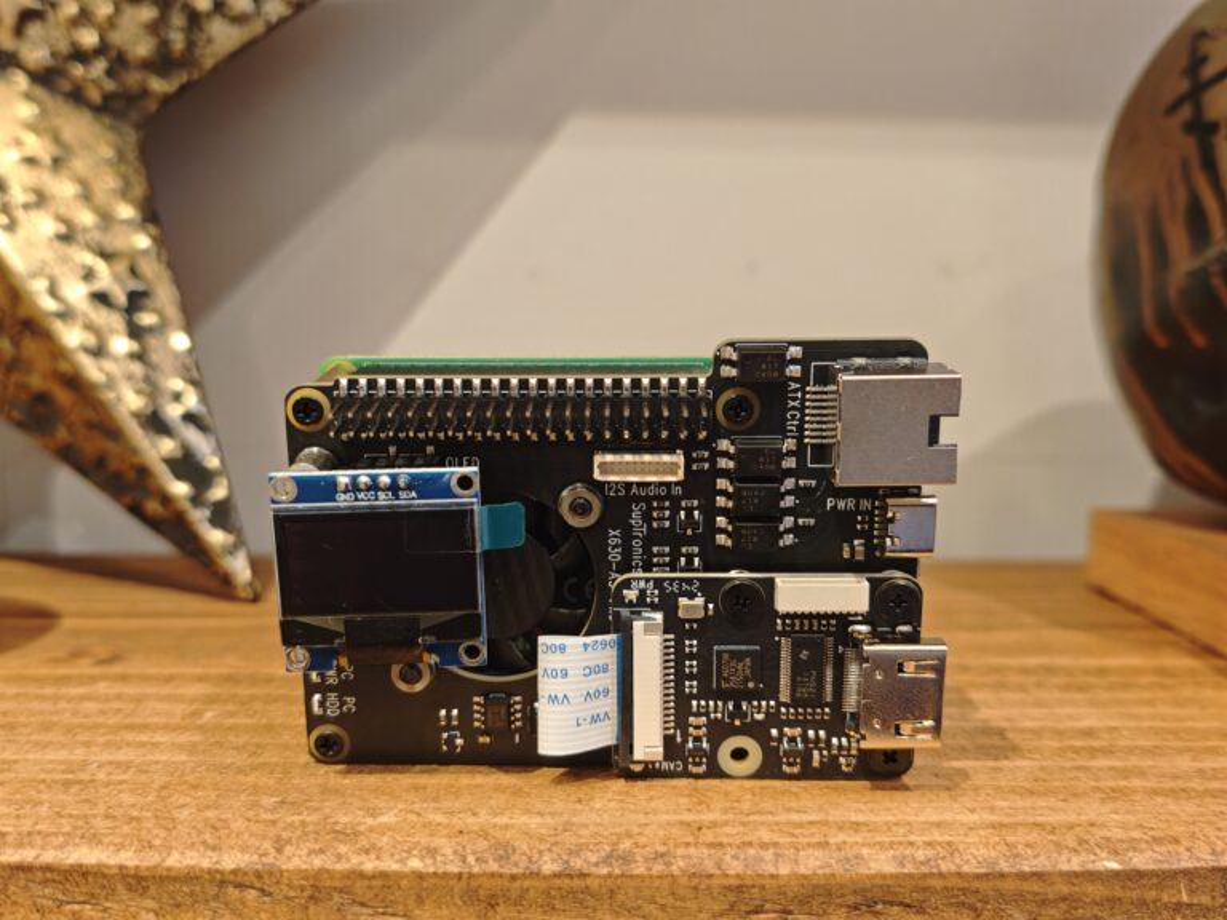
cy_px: 460
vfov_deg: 40.7
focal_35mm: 35
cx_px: 614
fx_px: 1241
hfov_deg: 52.6
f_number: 1.62
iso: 800
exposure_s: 1/50
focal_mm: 6.55
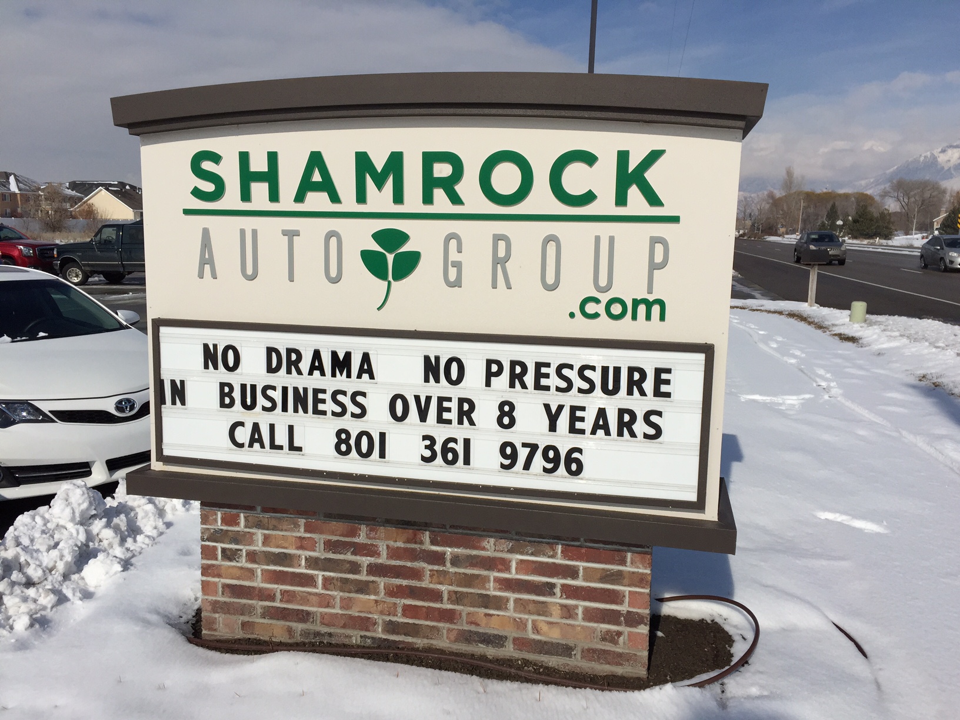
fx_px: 804
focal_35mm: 29
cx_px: 480
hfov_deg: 61.7
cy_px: 360
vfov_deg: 48.2
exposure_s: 1/9901
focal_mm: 4.15
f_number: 2.2
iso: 32
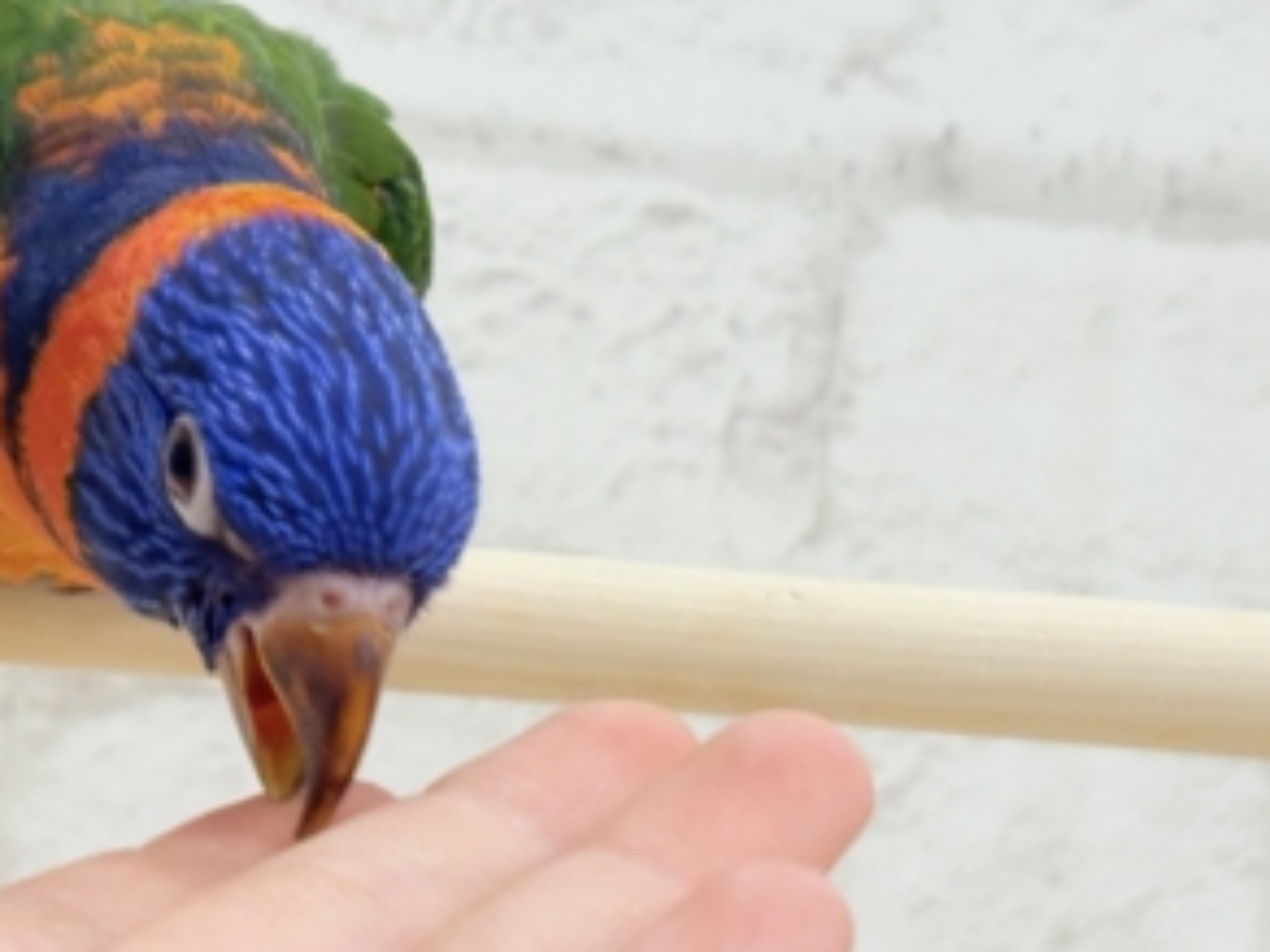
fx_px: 4182
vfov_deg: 13.0
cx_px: 213
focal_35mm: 114
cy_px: 235
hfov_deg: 17.1
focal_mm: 5.96
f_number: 1.6
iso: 40
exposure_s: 1/50
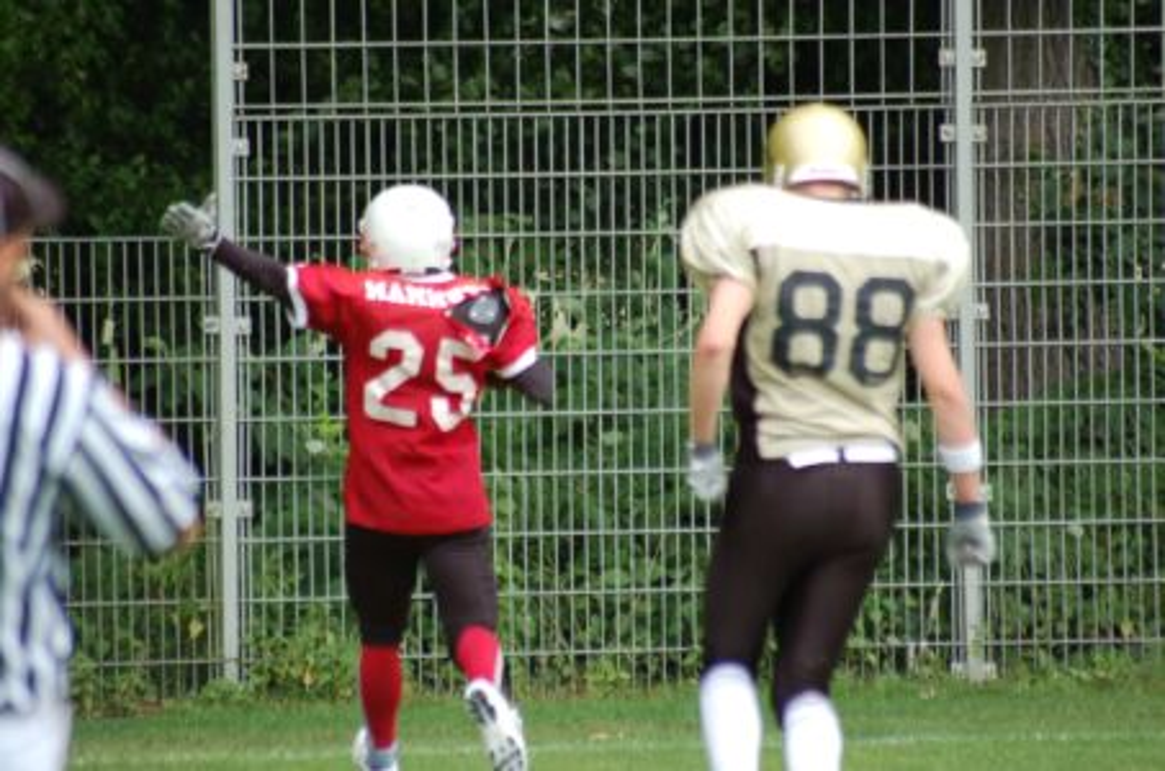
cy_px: 386
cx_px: 582
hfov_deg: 4.6
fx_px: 14532
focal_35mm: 450
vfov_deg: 3.0
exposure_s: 1/500
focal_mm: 300
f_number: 5.6
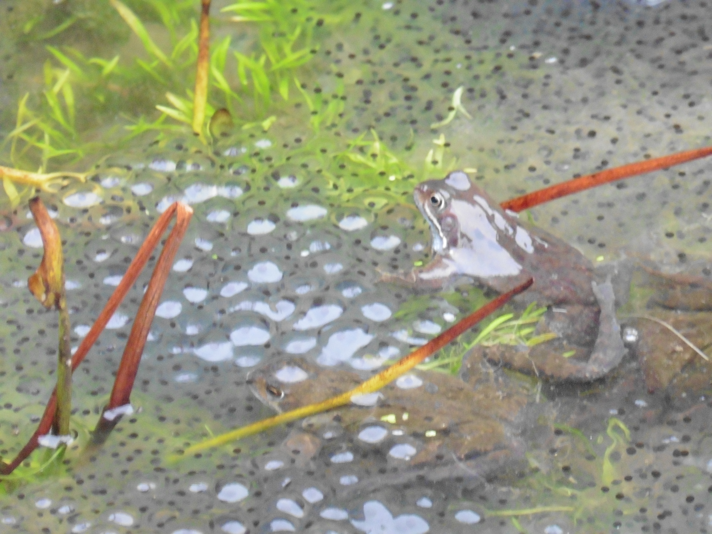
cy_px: 267
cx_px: 356
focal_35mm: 434
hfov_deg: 4.6
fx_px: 8927
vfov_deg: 3.4
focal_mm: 77.4
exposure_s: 1/25
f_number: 6.2
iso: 1600
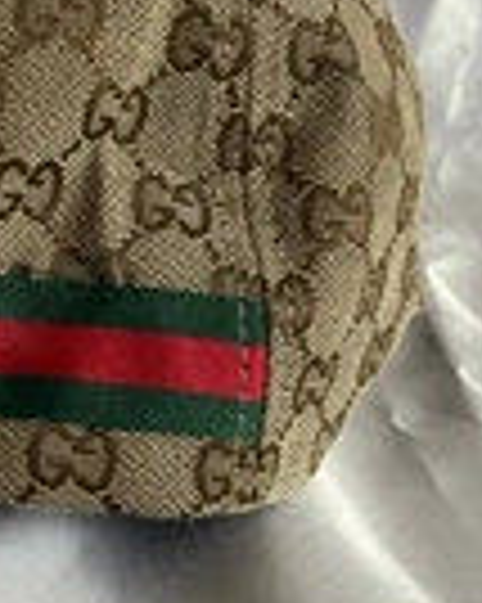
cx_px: -135
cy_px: 302
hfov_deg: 18.8
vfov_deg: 25.1
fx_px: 1357
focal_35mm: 76
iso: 500
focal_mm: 4.2
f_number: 1.6
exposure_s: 1/60
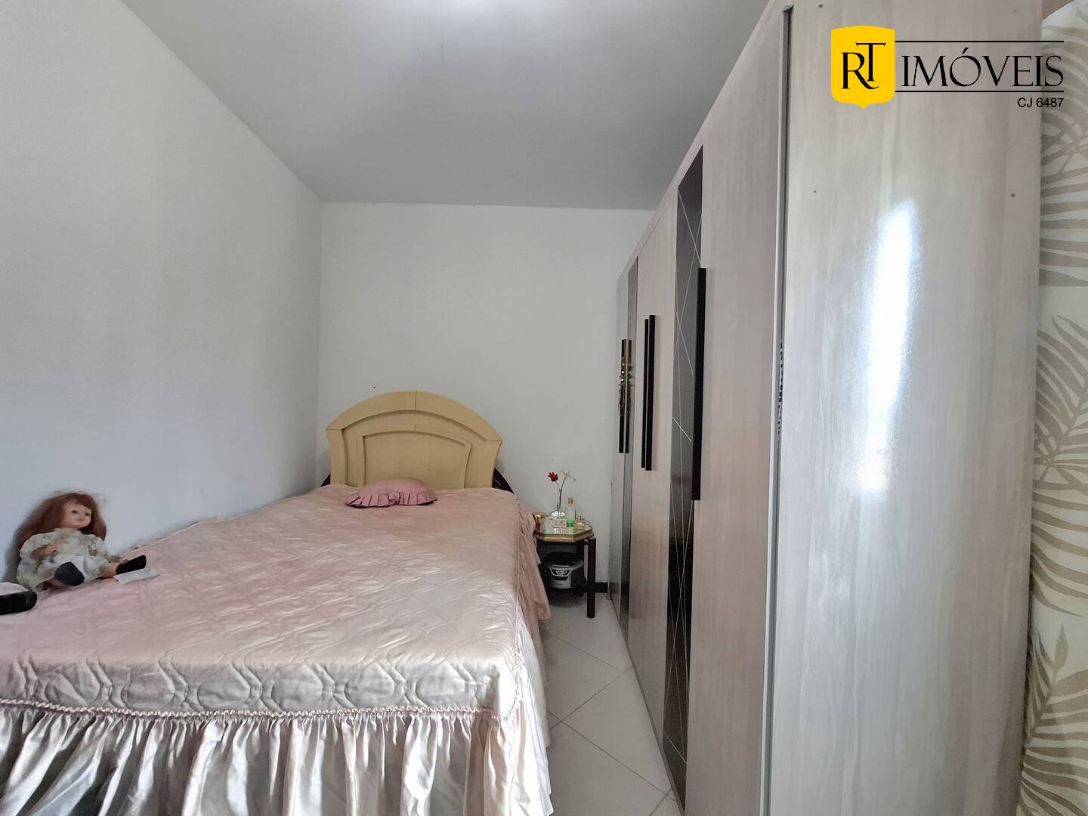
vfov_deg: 89.9
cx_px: 544
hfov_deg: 106.2
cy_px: 408
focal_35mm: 13
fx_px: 409
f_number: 2.2
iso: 200
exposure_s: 1/30
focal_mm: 1.74
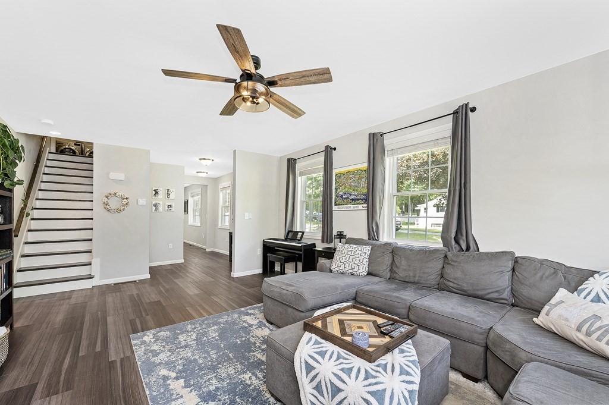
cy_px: 202
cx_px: 304
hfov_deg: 104.3
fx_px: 237
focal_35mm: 14
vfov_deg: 81.1
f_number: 5.6
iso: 800
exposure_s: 1/50
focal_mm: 14
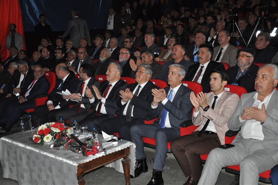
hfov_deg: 43.6
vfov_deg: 29.8
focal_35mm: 45
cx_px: 139
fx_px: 347
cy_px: 92
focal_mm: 30
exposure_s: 1/60
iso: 1250
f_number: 4.5
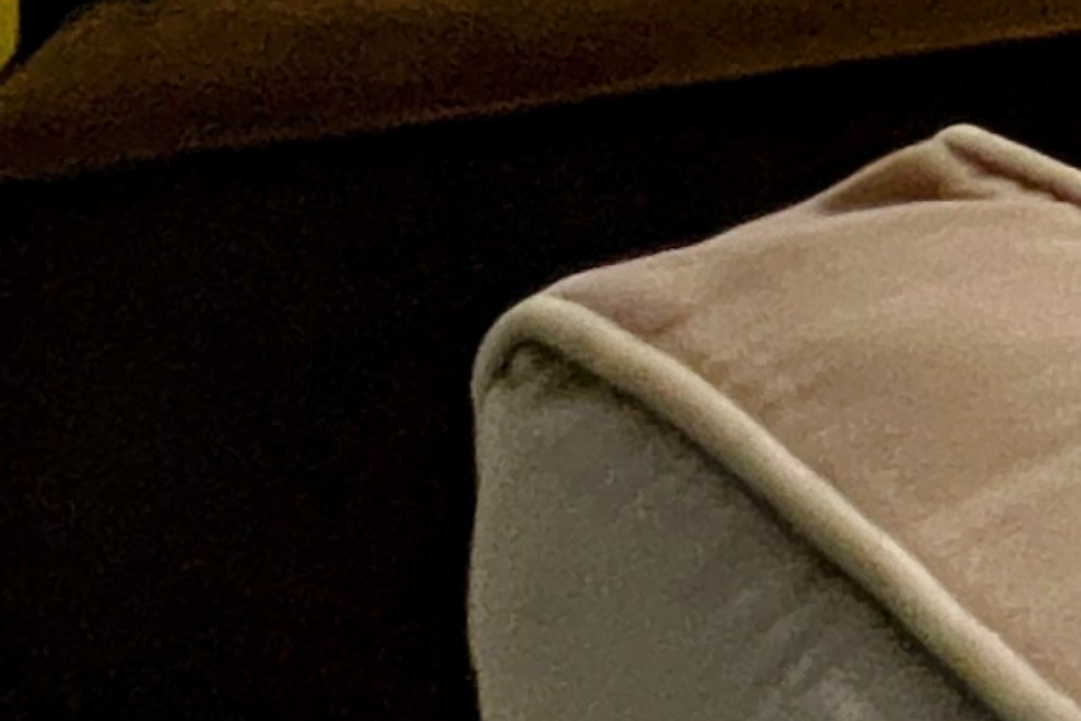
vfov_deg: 11.3
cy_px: -1156
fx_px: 2853
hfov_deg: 12.1
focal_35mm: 95
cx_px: 3102
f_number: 1.8
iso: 320
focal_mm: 1.57
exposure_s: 1/50
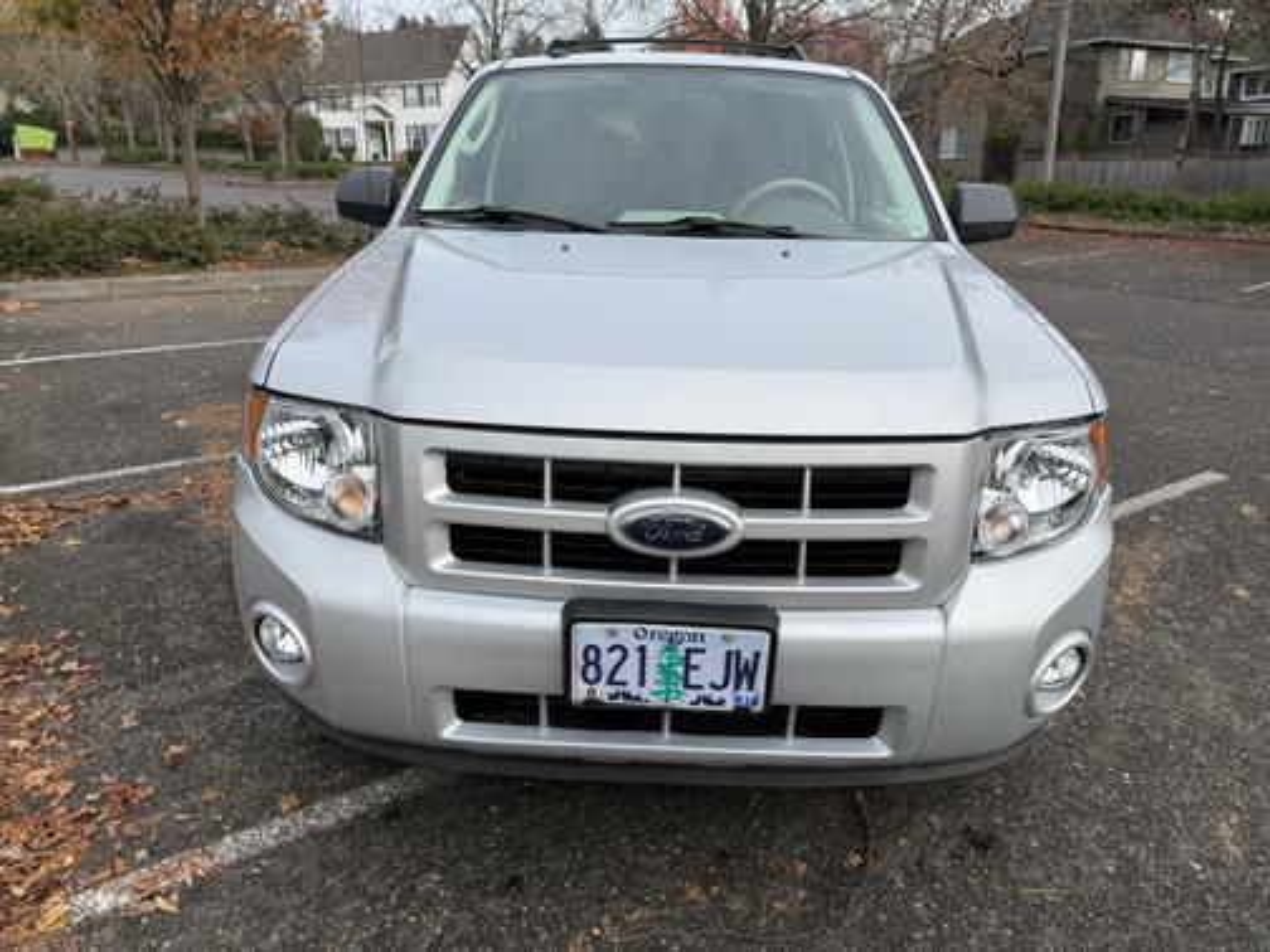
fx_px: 881
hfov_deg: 71.6
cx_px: 635
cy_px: 476
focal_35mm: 24
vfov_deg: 56.8
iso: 80
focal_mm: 6.76
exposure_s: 1/1855
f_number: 1.78
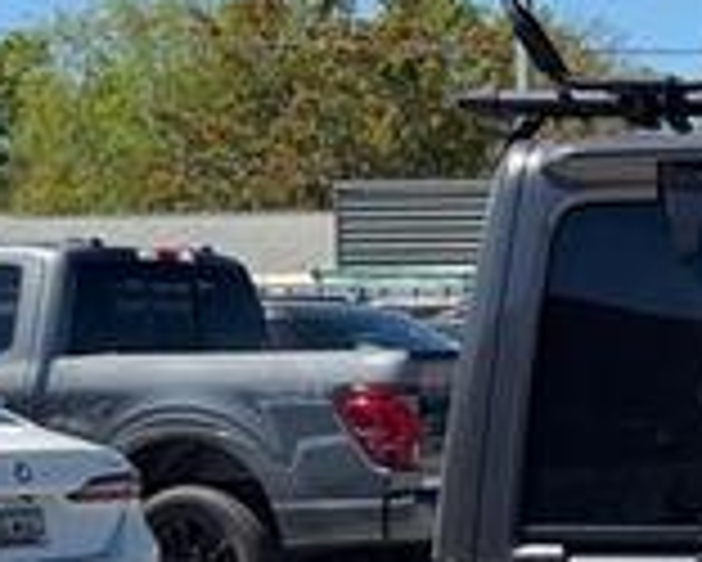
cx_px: 1071
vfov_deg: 10.2
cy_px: 562
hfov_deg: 12.1
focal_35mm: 151
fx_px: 3139
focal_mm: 6.76
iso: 64
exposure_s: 1/3257
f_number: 1.78
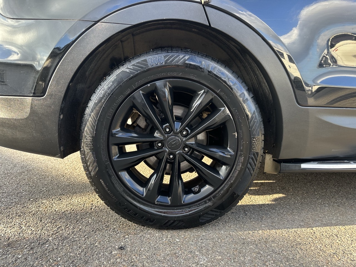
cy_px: 134
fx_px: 247
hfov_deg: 71.6
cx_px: 178
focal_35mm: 24
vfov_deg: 56.8
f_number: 1.78
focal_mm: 6.86
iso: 64
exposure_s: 1/150
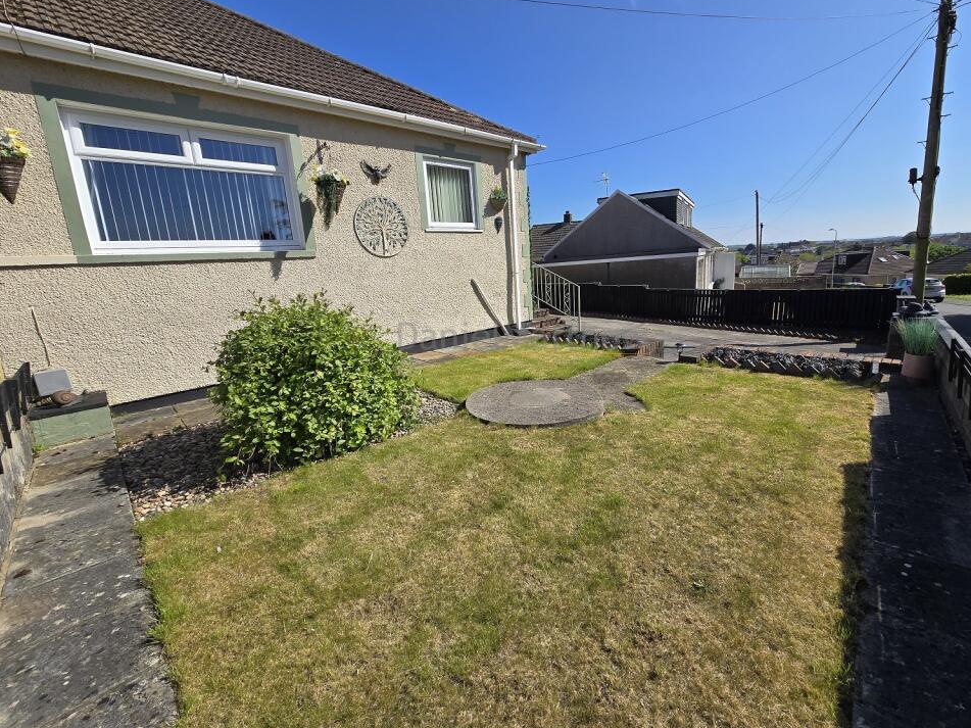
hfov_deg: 101.9
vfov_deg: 85.6
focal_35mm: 14
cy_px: 344
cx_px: 522
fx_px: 393
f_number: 2.2
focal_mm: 2.2
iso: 50
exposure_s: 1/2657
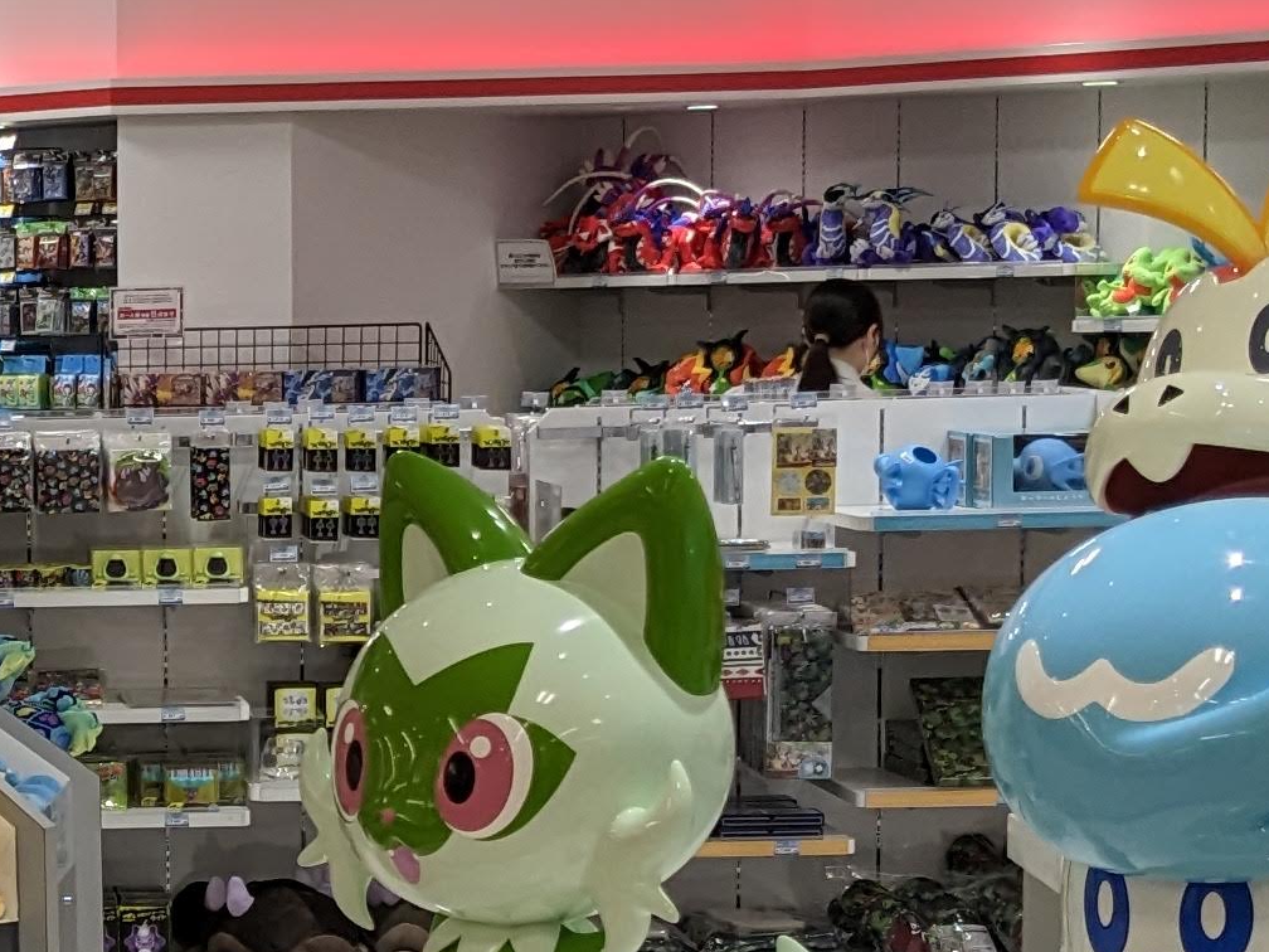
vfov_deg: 13.6
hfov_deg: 17.1
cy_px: 751
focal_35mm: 108
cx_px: -386
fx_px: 3959
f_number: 1.73
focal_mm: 4.38
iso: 55
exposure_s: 1/264
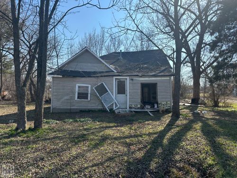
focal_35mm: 24
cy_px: 89
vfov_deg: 56.8
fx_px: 164
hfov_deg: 71.6
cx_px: 118
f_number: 1.78
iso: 80
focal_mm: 6.86
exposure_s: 1/2591
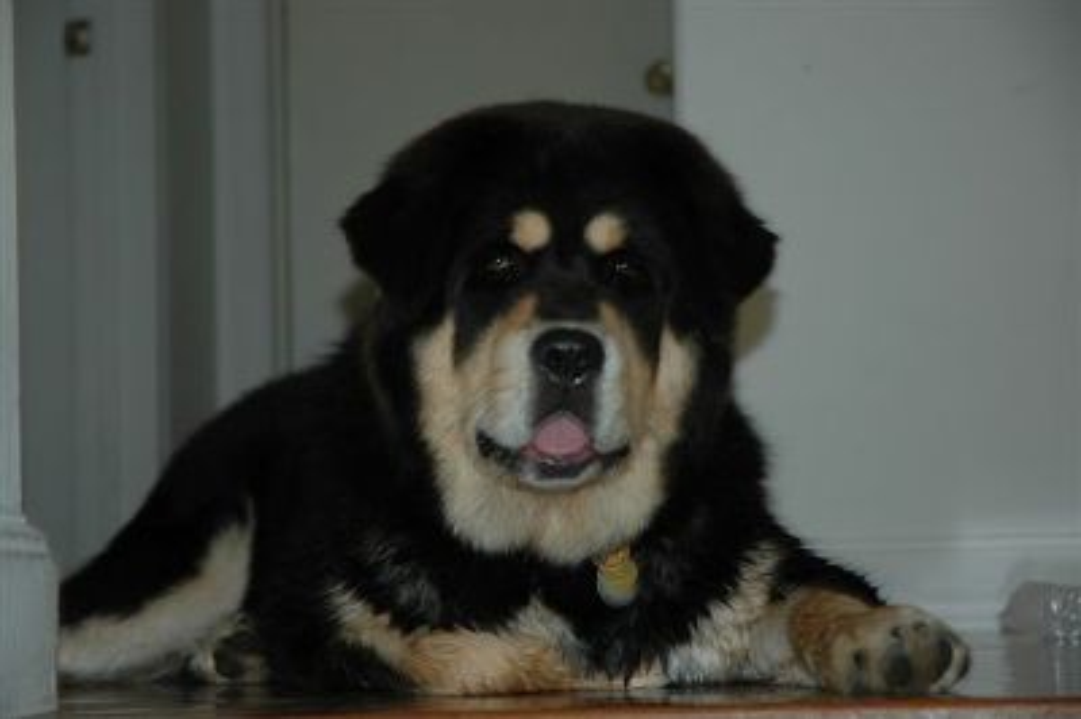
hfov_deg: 21.9
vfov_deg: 14.7
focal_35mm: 93
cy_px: 360
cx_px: 540
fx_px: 2790
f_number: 4.5
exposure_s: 1/60
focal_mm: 62
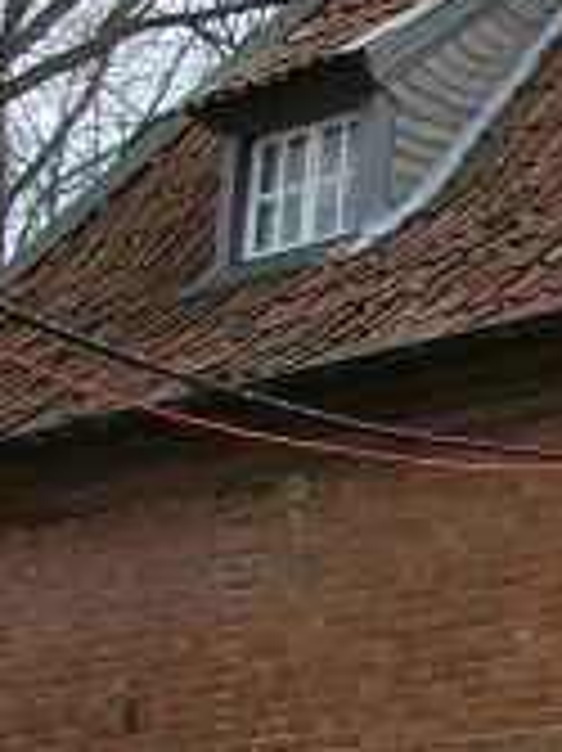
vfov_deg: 11.2
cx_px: 1547
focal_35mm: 177
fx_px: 3836
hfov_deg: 7.6
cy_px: 392
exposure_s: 1/221
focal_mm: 7.69
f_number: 4
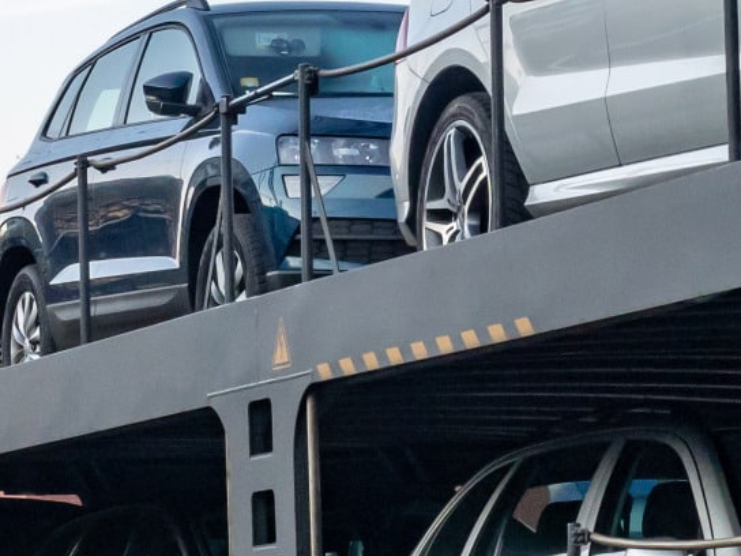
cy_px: 414
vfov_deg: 6.6
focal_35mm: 226
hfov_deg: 8.7
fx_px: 4838
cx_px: 687
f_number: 8
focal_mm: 30
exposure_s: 1/500
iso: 3200
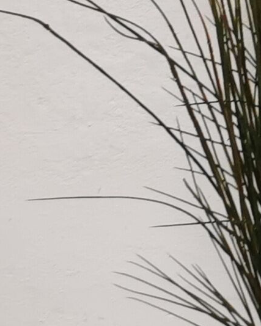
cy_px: -195
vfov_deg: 10.3
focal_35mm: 180
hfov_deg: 6.6
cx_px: 1084
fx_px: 1739
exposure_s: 1/100
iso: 80
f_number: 1.8
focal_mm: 5.58
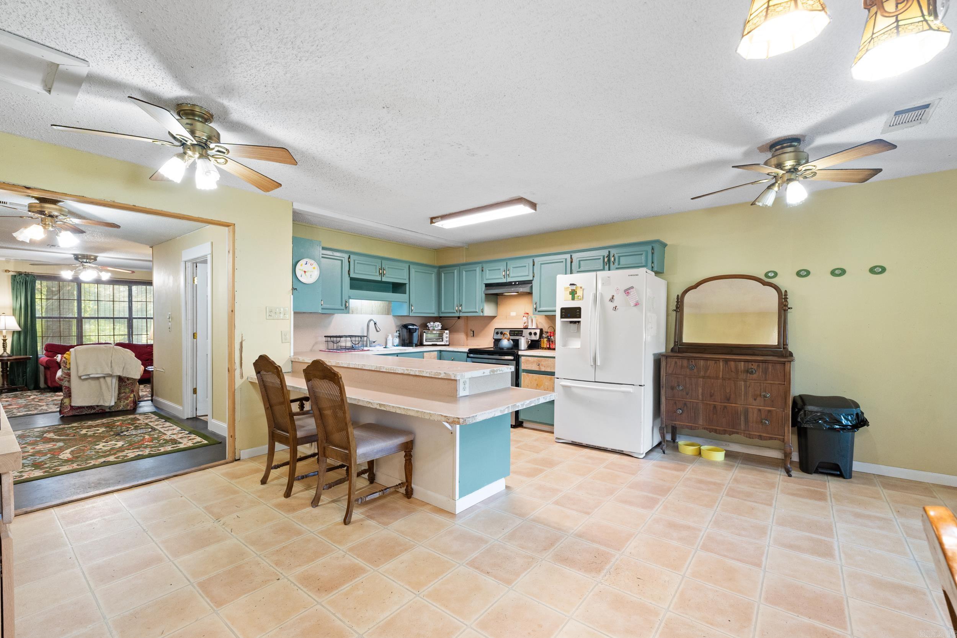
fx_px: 399
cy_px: 319
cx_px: 478
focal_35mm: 15
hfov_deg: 100.4
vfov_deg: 77.3
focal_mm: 10
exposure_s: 1/2.5
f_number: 7.1
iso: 400
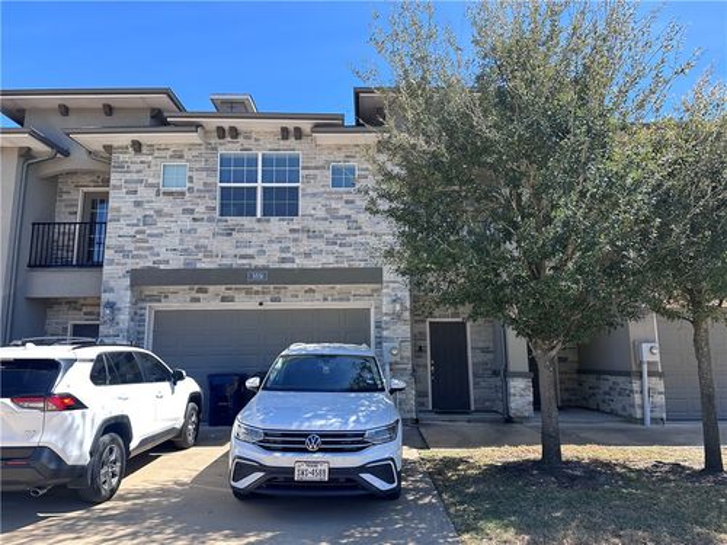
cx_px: 364
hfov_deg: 71.6
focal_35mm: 24
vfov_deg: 56.8
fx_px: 504
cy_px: 272
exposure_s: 1/803
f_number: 1.78
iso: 80
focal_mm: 6.86
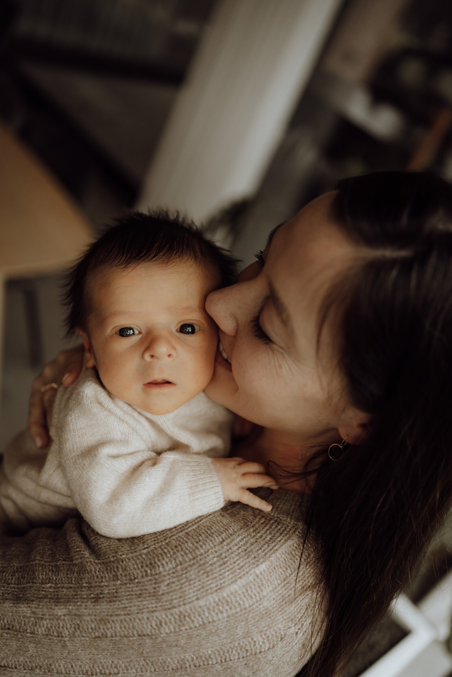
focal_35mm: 35
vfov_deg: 54.4
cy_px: 338
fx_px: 659
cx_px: 226
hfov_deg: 37.9
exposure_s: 1/250
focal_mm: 35
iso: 640
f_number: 2.2
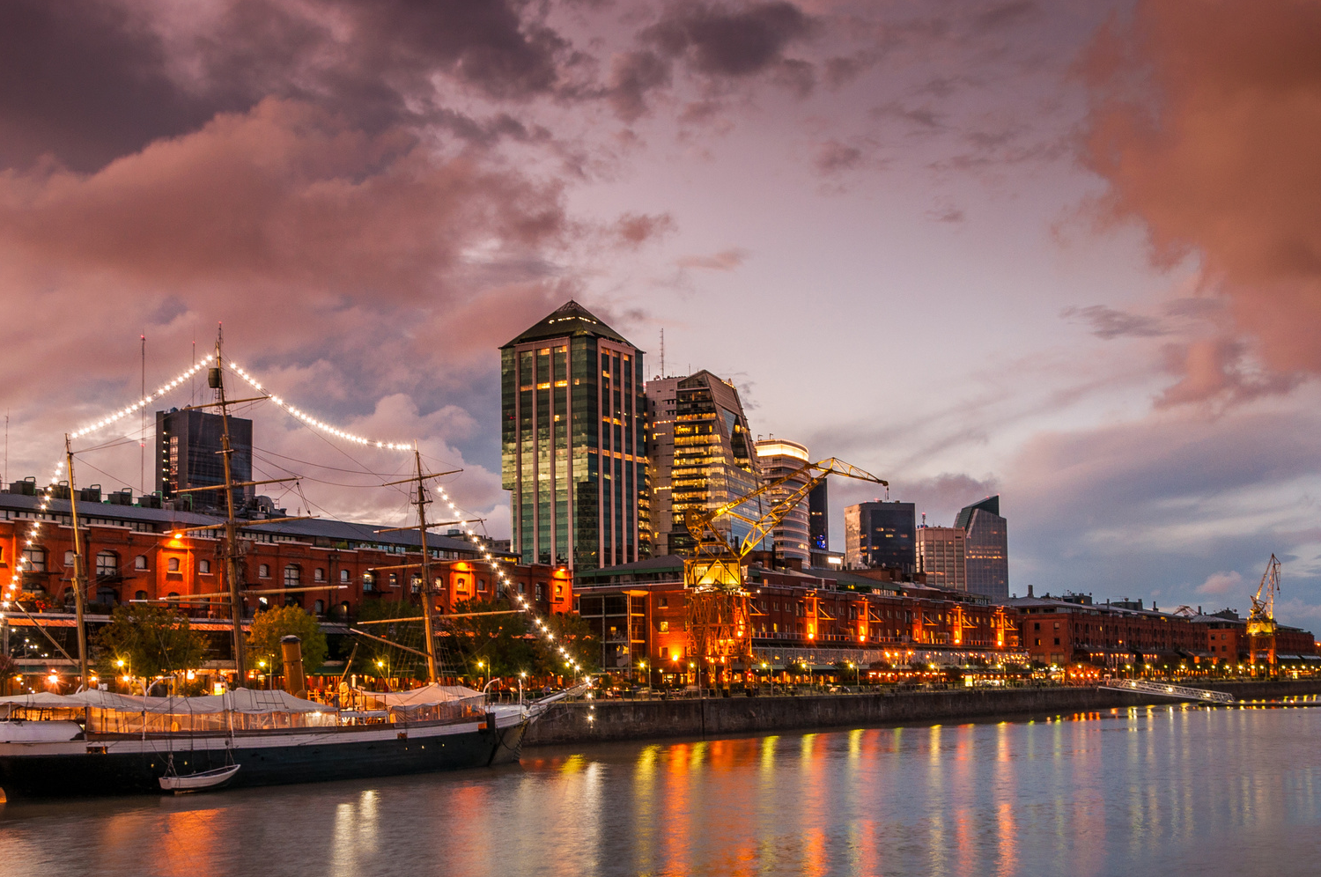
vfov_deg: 30.3
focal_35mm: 44
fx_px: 1612
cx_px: 678
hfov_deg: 44.5
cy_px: 555
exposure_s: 2
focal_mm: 22
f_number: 11
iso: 200
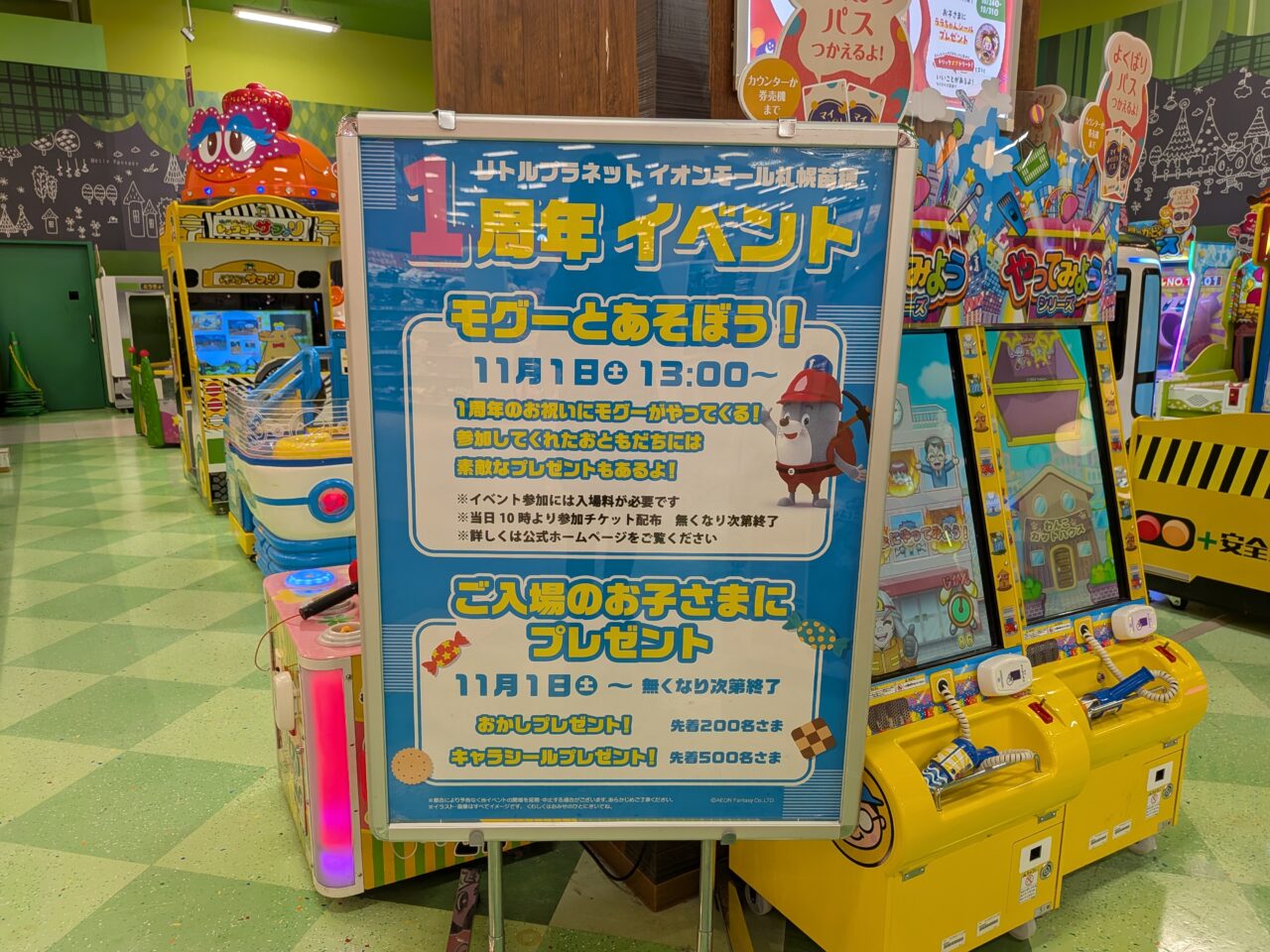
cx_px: 635
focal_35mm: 24
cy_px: 476
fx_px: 881
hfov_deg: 71.6
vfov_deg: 56.8
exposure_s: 1/100
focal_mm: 4.53
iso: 54
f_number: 1.7
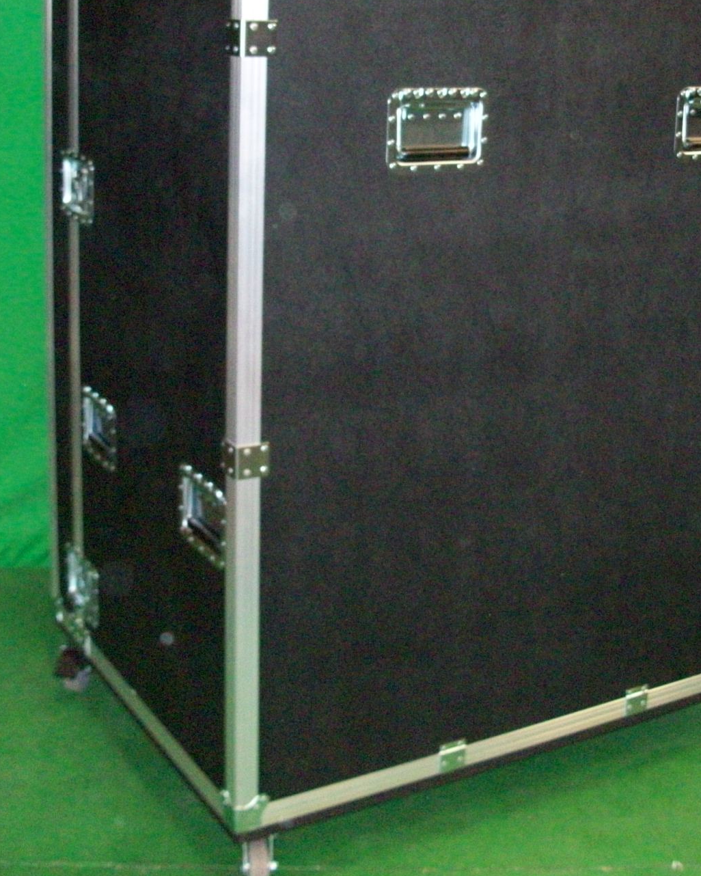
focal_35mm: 53
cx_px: 413
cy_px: 211
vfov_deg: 34.6
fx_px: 1374
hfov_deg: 28.6
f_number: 2.8
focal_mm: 5.7
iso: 320
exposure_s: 1/60
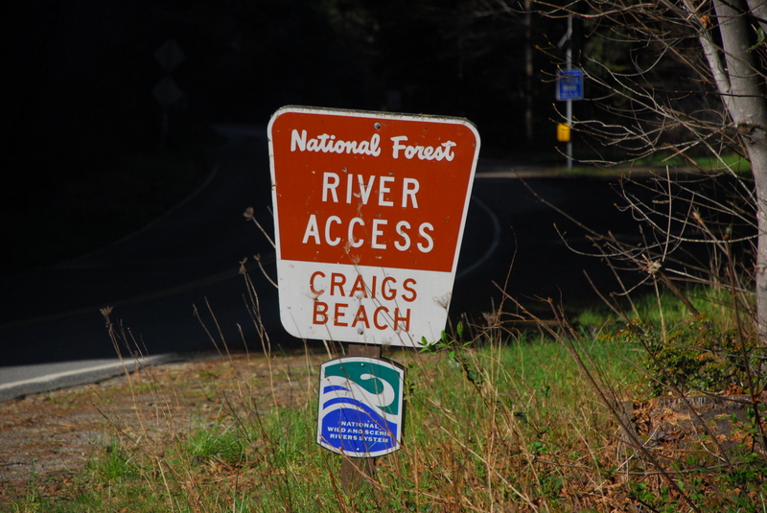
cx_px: 384
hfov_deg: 10.2
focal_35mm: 202
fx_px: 4318
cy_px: 256
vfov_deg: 6.8
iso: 250
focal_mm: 135
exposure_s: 1/1250
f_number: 5.6
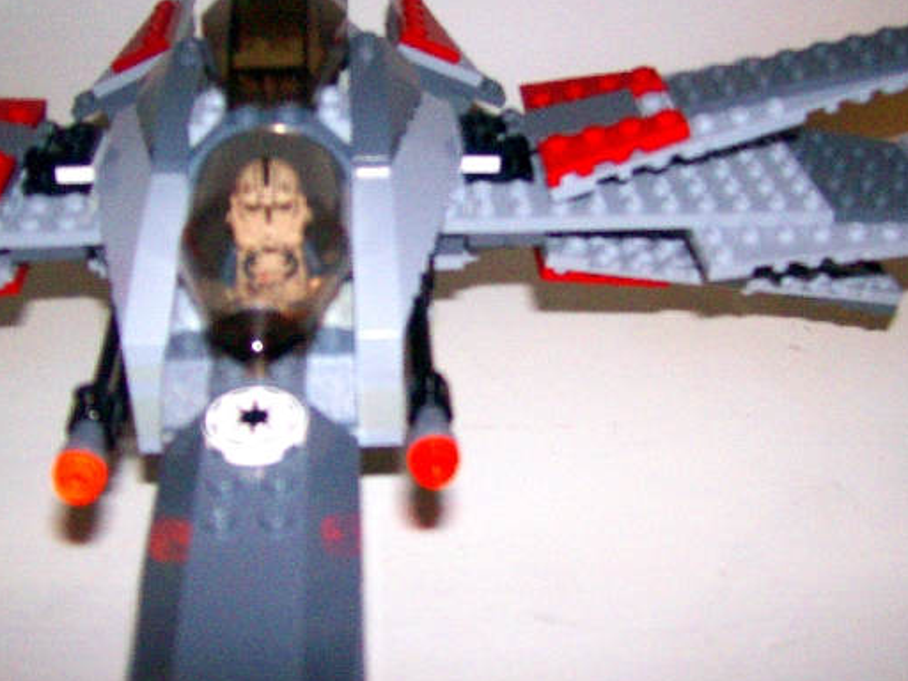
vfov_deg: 32.1
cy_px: 278
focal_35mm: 45
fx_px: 1180
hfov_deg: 42.1
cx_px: 449
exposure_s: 1/64
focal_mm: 6
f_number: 2.7
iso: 140
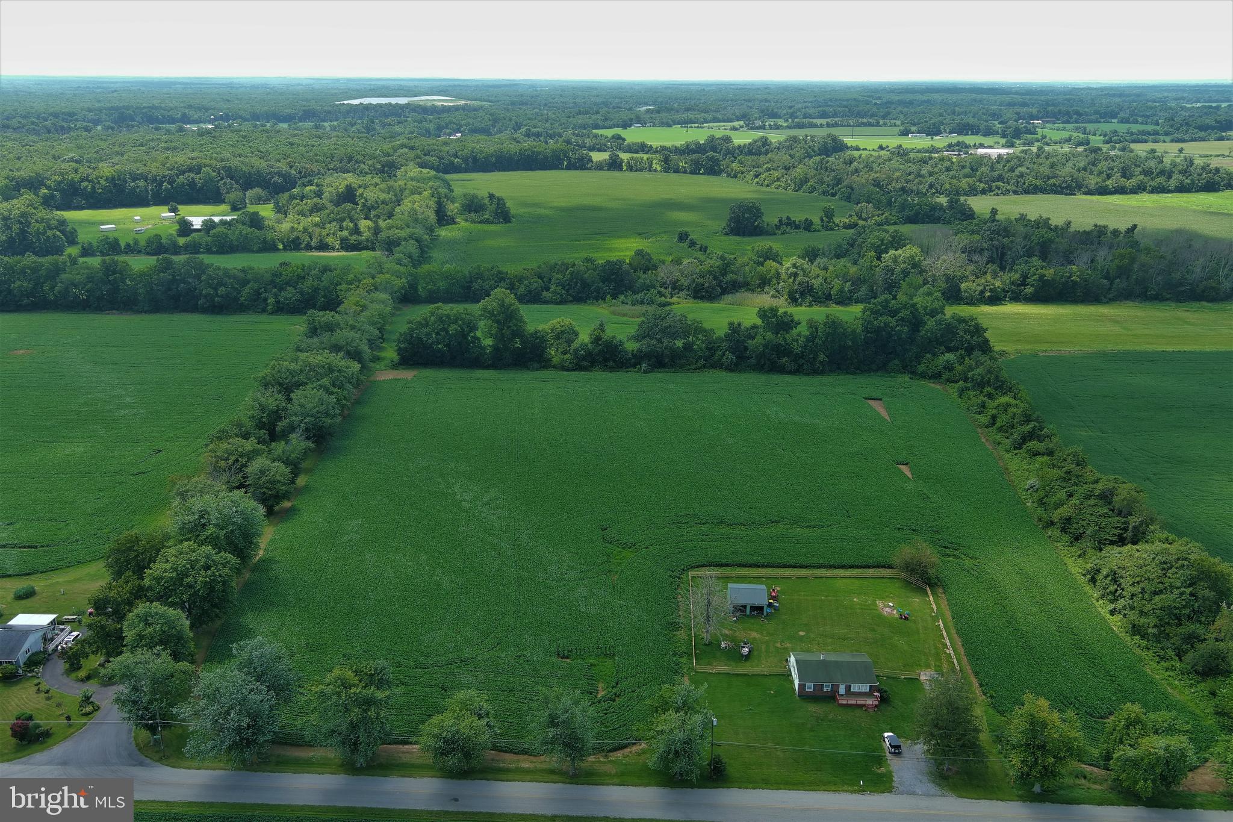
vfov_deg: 45.0
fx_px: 993
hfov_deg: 63.7
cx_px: 616
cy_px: 411
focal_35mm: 29
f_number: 2.8
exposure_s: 1/640
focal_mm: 10.57
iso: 100
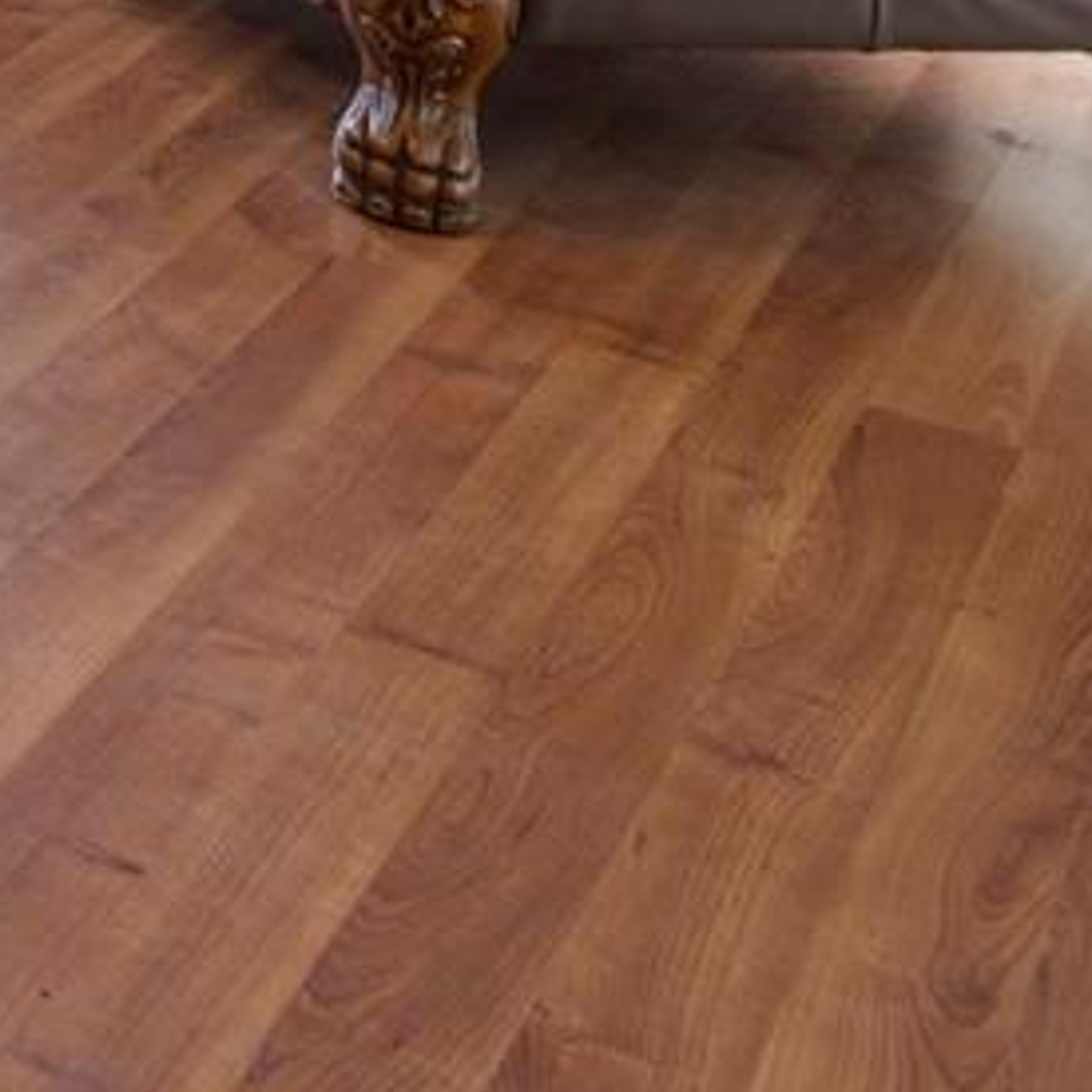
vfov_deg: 17.3
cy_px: -953
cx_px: -1418
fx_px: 2820
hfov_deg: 15.0
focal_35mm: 79
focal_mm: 16
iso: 200
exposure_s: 2.5
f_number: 9
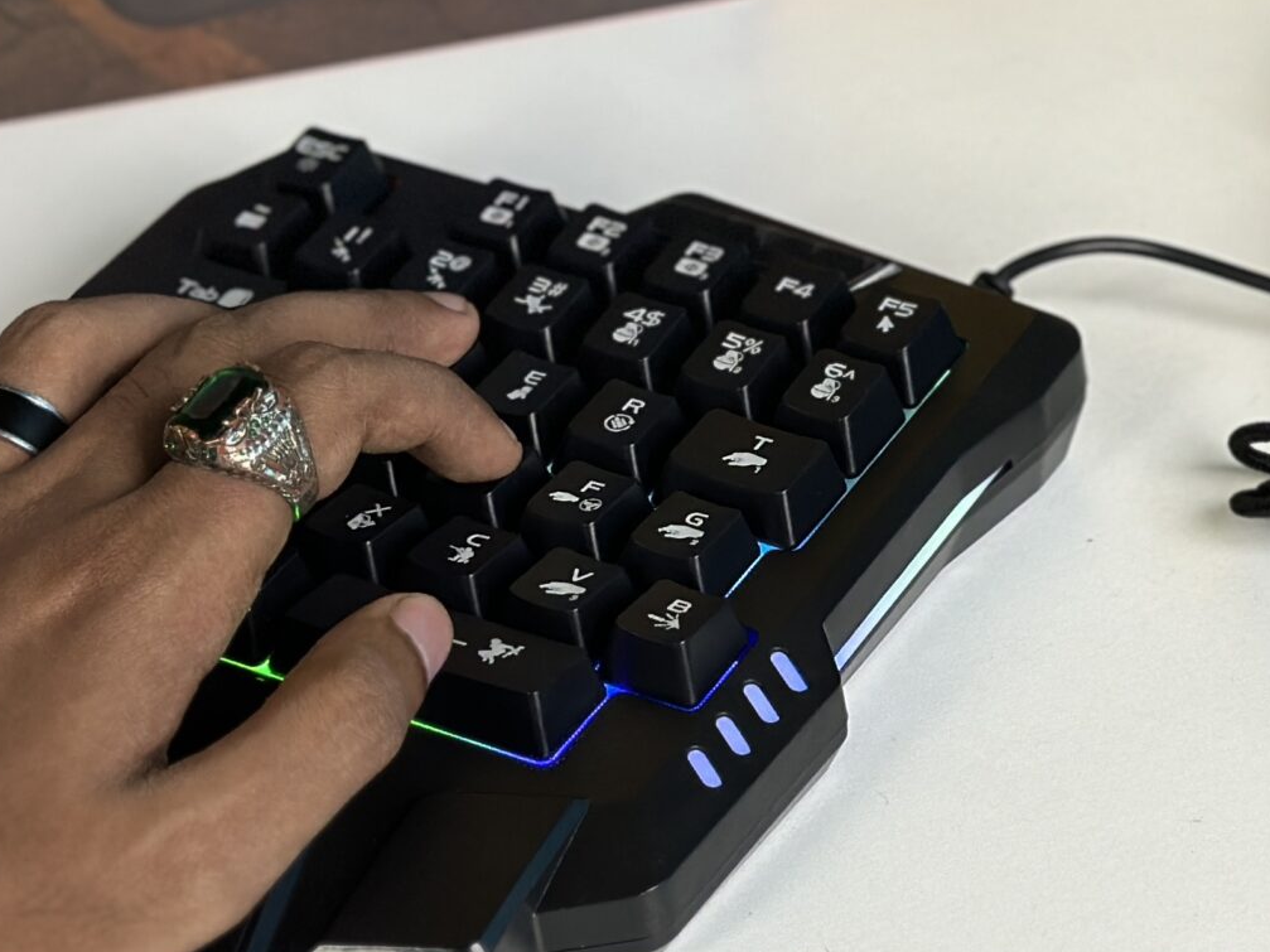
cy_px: 175
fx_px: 4475
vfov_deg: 12.1
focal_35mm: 122
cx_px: 1274
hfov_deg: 15.8
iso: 100
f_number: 1.78
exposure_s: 1/50
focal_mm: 6.86
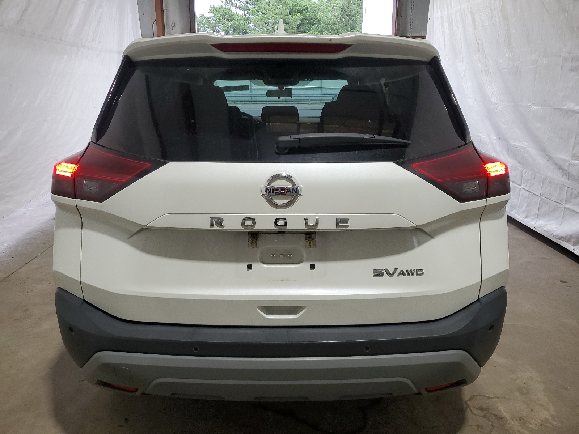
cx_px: 290
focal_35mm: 26
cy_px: 217
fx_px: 435
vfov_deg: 53.1
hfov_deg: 67.3
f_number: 1.5
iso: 85
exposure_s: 1/120
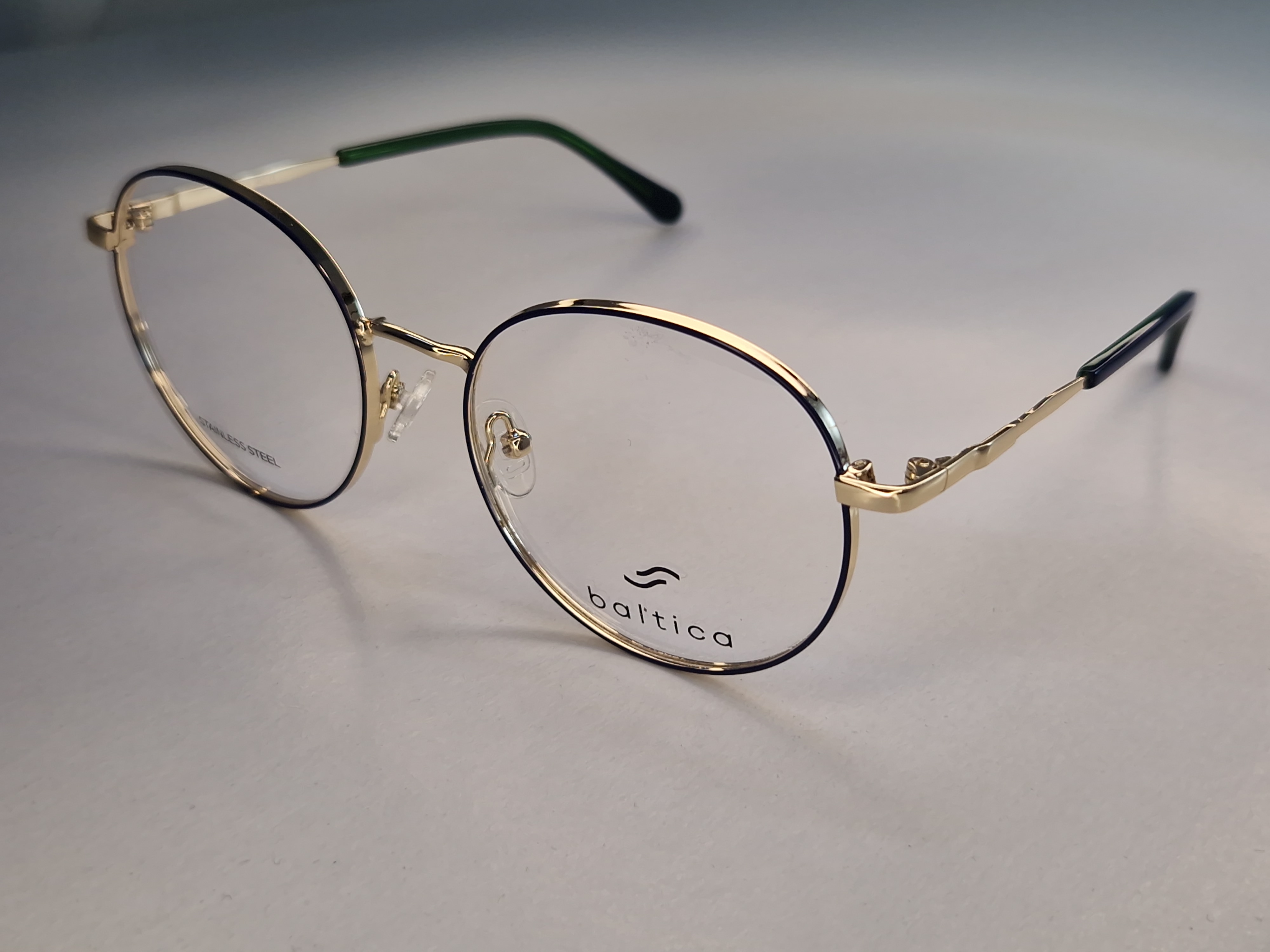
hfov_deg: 73.9
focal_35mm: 23
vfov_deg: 58.9
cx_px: 635
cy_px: 476
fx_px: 844
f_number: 1.8
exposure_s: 1/238
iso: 50
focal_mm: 5.4
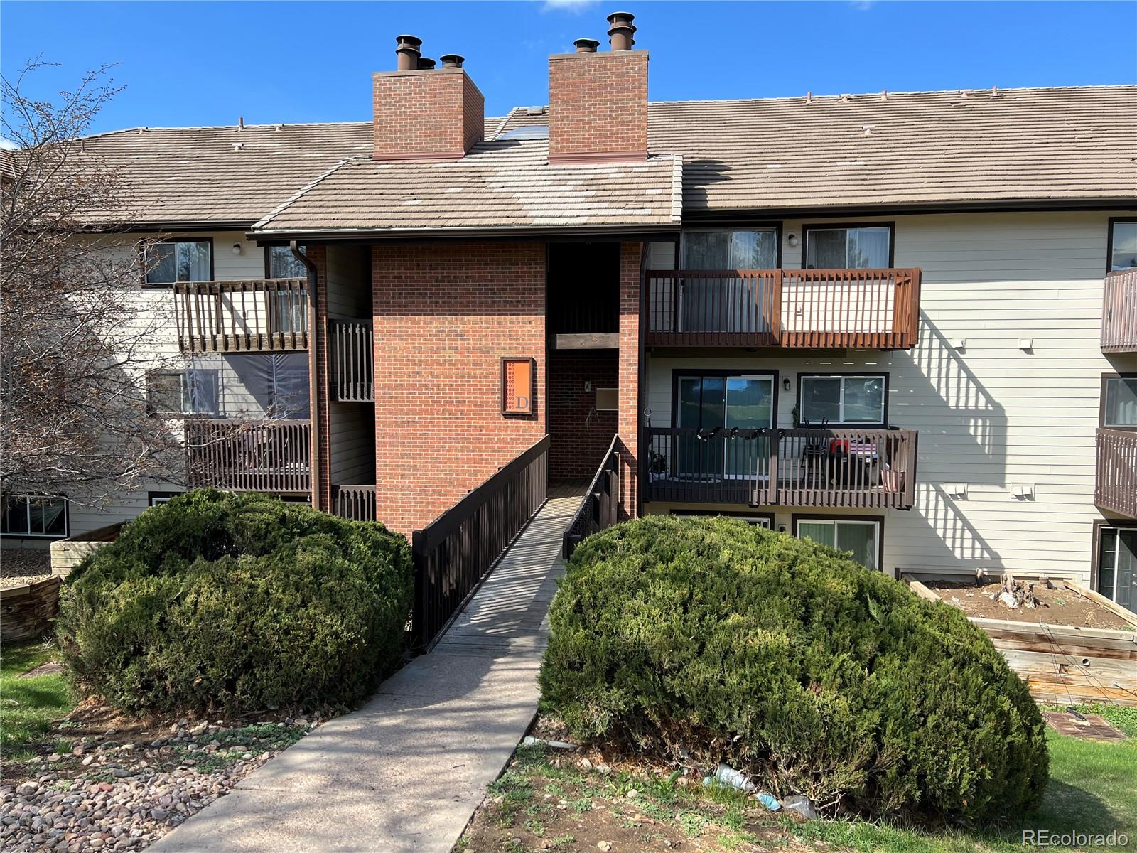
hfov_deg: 67.3
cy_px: 426
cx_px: 568
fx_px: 854
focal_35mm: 26
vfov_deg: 53.1
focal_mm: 5.7
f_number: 1.5
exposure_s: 1/2123
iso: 50
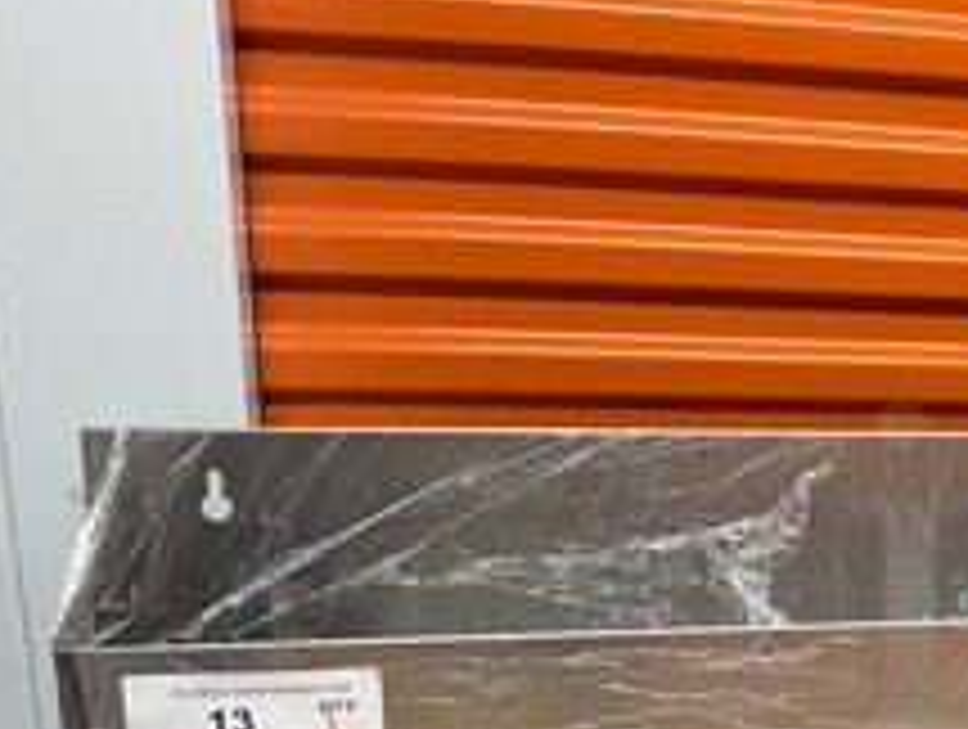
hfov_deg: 25.4
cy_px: 608
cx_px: 1180
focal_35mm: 68
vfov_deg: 21.3
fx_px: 1905
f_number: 1.78
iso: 200
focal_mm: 6.86
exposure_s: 1/60
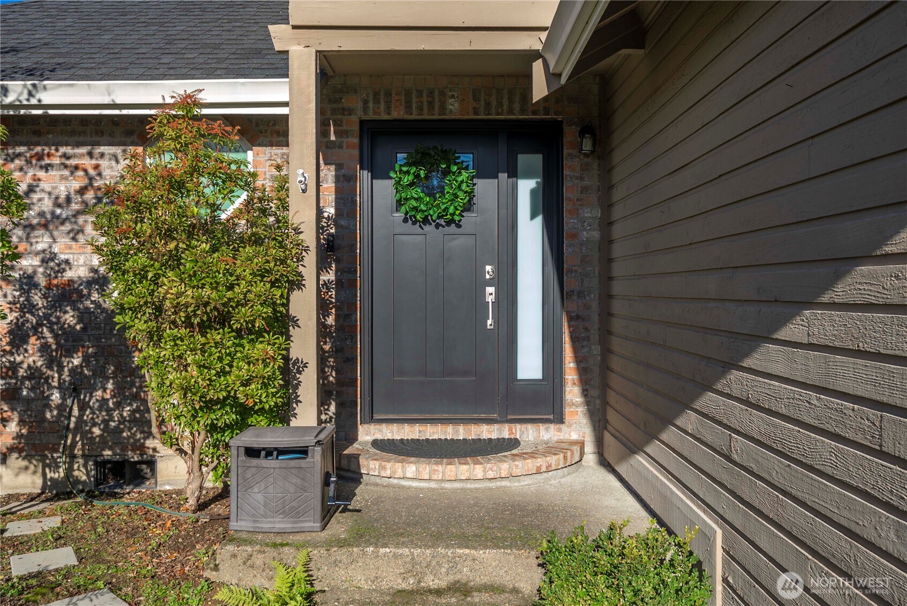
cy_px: 303
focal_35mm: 24
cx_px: 454
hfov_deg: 73.7
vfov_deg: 53.2
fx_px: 605
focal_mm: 24
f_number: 7.1
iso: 80
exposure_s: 1/125
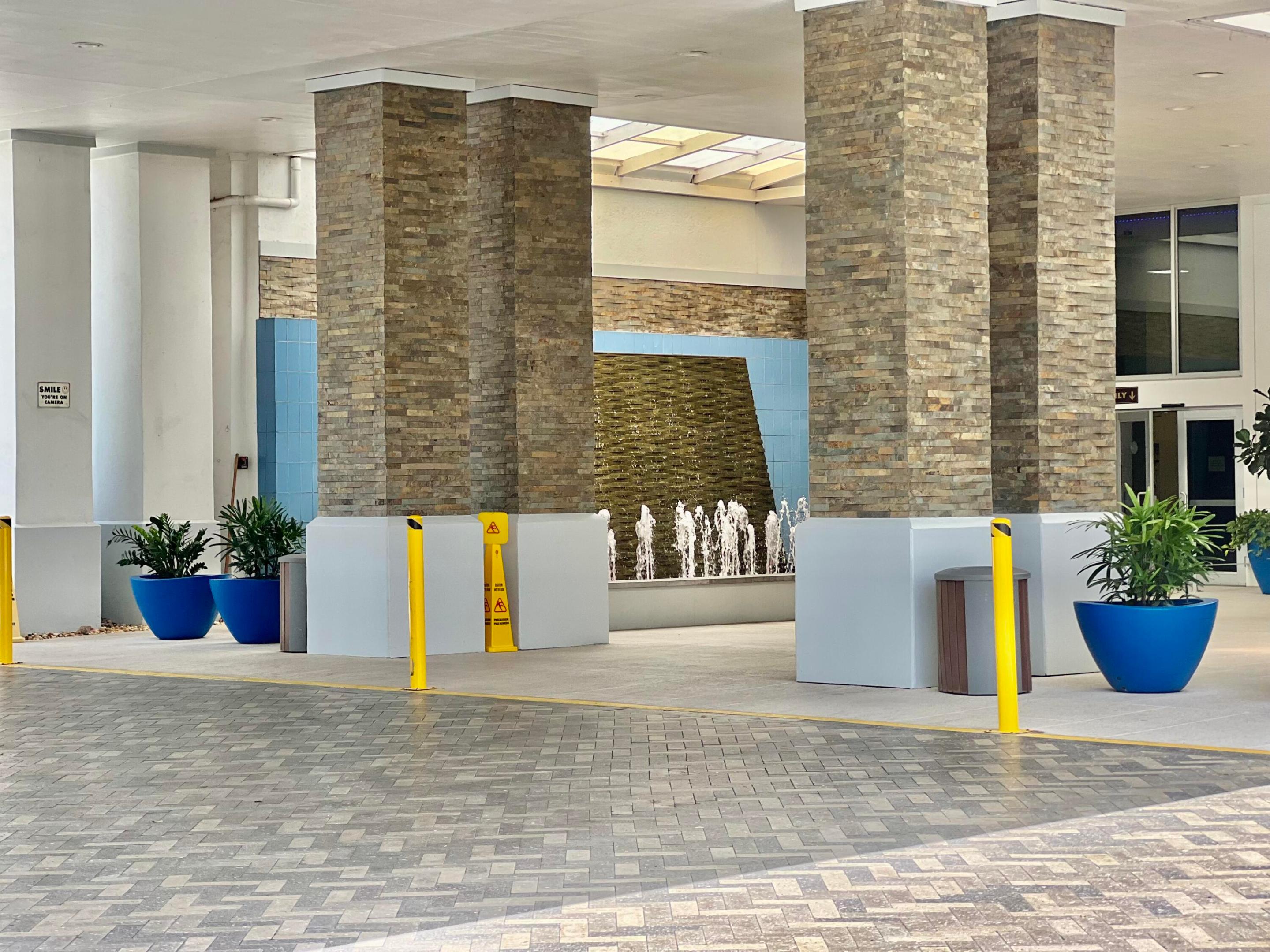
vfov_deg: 19.1
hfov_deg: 25.3
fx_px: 2825
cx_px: 635
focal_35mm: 77
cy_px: 476
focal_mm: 9
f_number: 2.8
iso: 32
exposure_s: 1/153
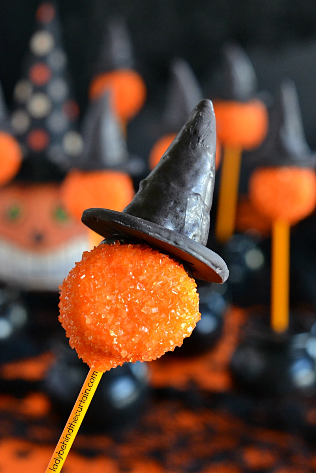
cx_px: 158
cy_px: 236
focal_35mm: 75
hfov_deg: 18.2
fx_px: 987
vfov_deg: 27.0
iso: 1600
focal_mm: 50
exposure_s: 1/30
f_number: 6.3
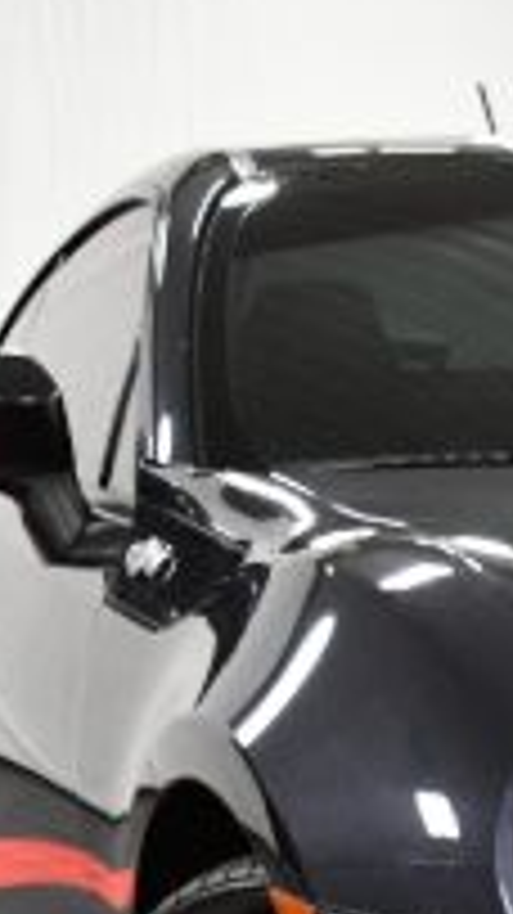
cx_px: 1044
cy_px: 955
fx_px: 2833
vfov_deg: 17.8
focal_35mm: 117
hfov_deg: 9.6
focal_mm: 21
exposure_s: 1/125
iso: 2500
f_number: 3.5
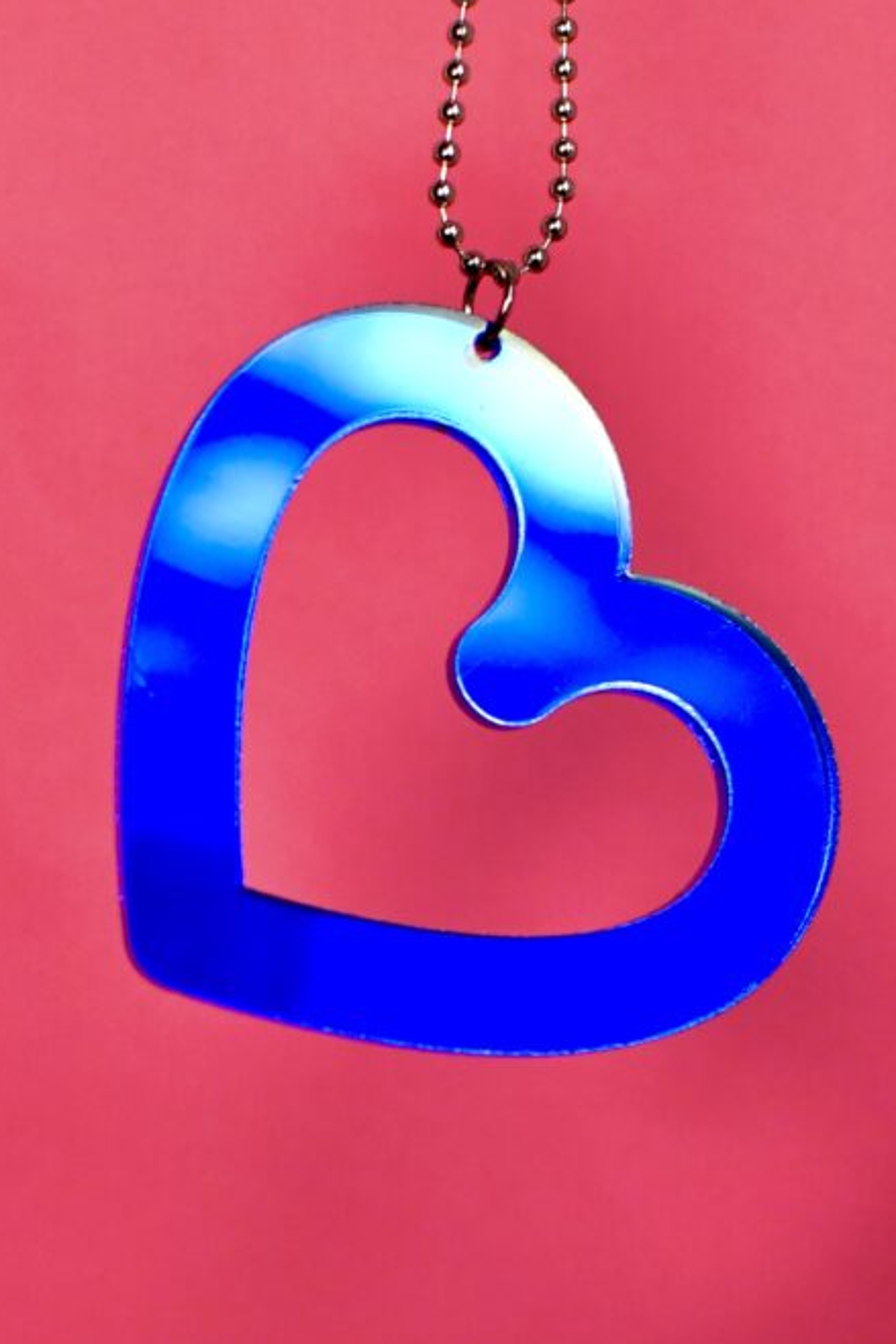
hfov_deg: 17.7
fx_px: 2873
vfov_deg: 26.3
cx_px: 441
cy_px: 597
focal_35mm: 77
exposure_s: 1/640
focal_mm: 35
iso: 2000
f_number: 5
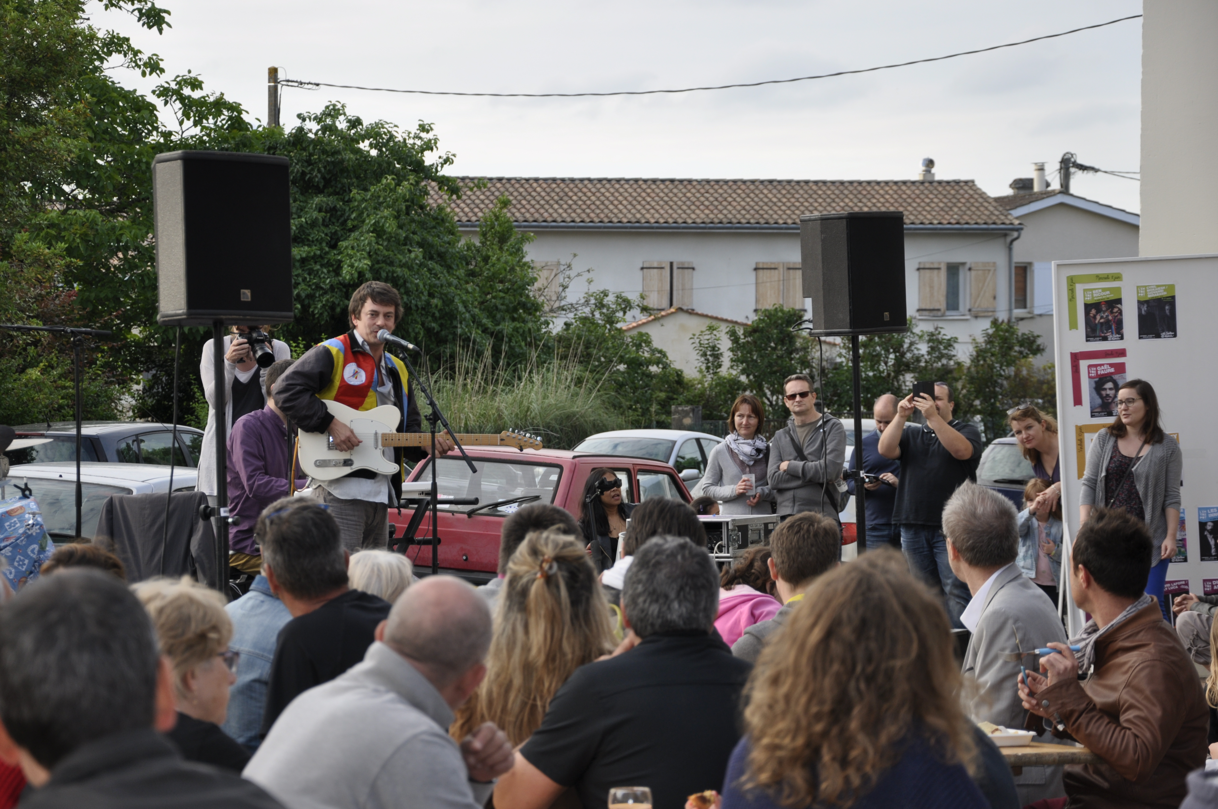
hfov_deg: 17.1
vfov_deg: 11.4
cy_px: 404
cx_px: 609
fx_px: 4055
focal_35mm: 120
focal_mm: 80
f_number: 5.3
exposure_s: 1/200
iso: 200
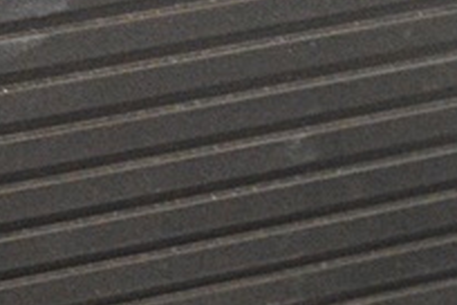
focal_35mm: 294
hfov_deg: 6.9
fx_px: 3732
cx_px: -298
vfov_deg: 4.7
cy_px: -111
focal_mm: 40
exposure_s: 1/40
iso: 3200
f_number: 5
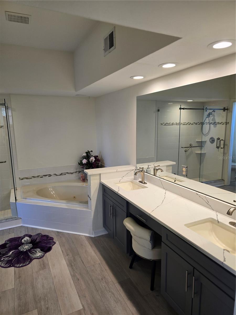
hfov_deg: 58.9
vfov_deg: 73.9
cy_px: 158
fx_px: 209
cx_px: 118
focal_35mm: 23
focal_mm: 6.3
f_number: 1.7
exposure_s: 1/100
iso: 100
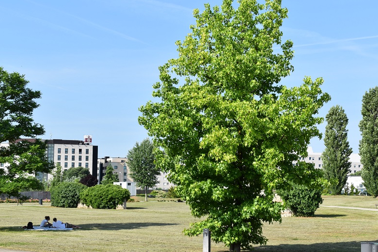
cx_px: 207
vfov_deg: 22.4
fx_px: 636
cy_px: 120
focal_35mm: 61
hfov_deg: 33.1
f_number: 9
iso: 200
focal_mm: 35
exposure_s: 1/320
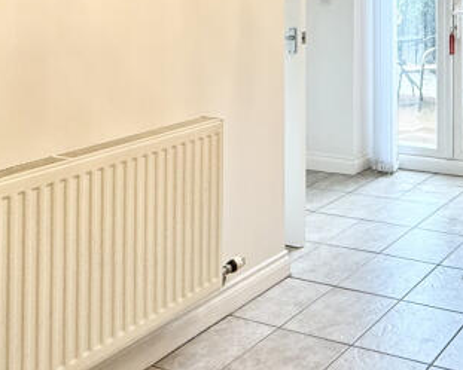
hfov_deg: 34.5
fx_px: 617
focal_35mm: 45
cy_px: -33
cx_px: 530
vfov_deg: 30.1
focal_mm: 2.22
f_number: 2.2
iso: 250
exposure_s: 1/100
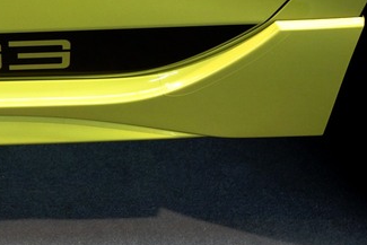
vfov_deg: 14.2
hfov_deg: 20.9
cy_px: 88
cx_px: 54
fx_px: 979
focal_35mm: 96
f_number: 3.5
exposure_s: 1/60
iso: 400
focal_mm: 19.31
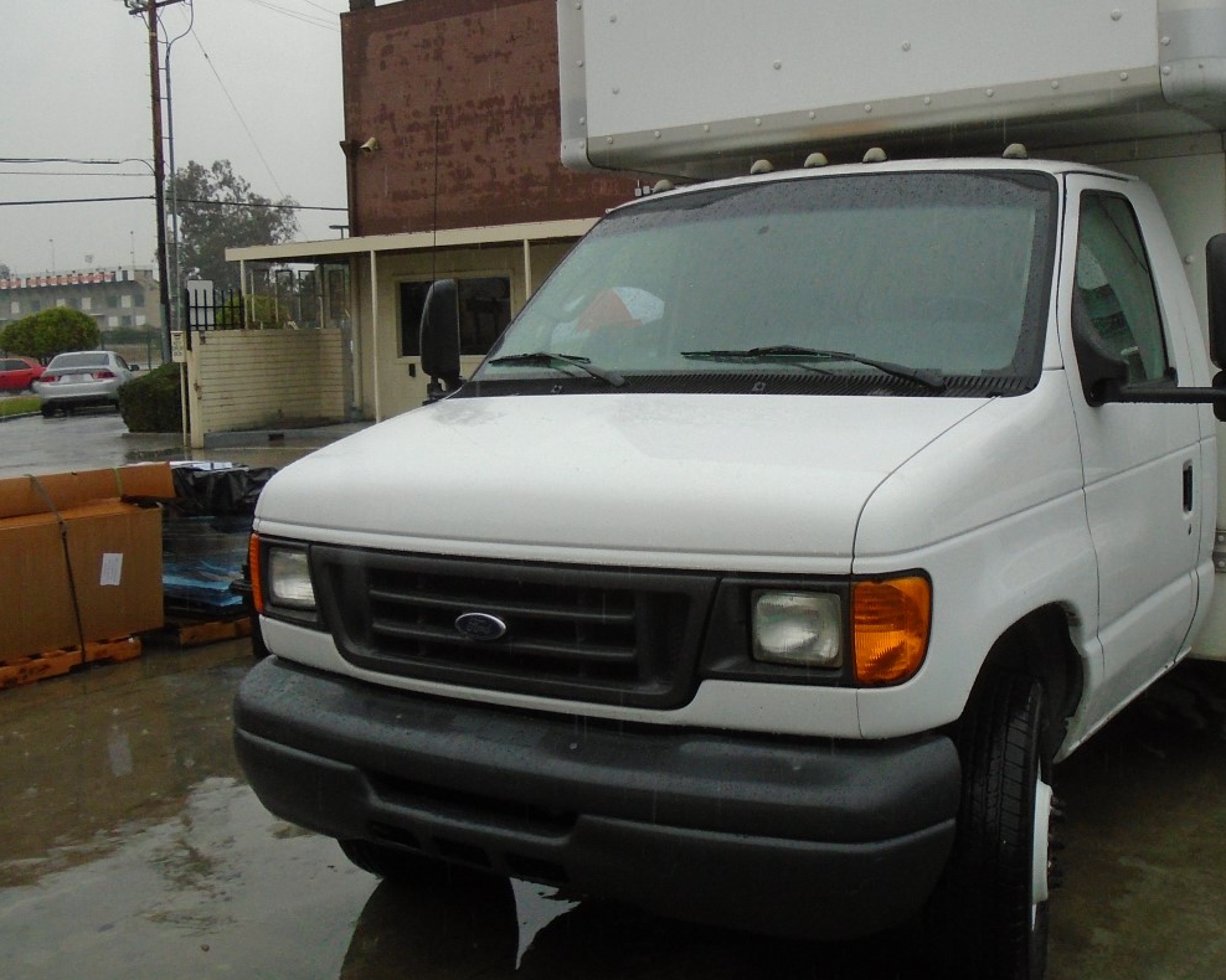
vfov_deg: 39.9
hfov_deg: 48.5
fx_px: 1342
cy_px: 382
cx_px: 792
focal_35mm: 37
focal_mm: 4.6
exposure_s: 1/250
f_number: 3.2
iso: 200
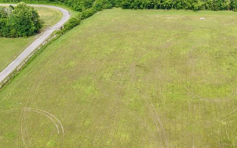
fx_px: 362
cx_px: 147
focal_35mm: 56
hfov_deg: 36.1
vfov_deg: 23.1
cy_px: 81
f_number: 1.8
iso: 120
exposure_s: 1/2000
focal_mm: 8.67
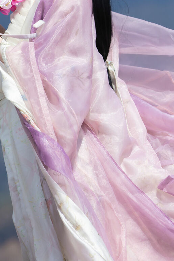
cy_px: 16
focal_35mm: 296
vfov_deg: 6.9
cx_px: 96
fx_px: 2148
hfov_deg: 4.6
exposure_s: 1/800
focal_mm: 145
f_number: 5
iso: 100
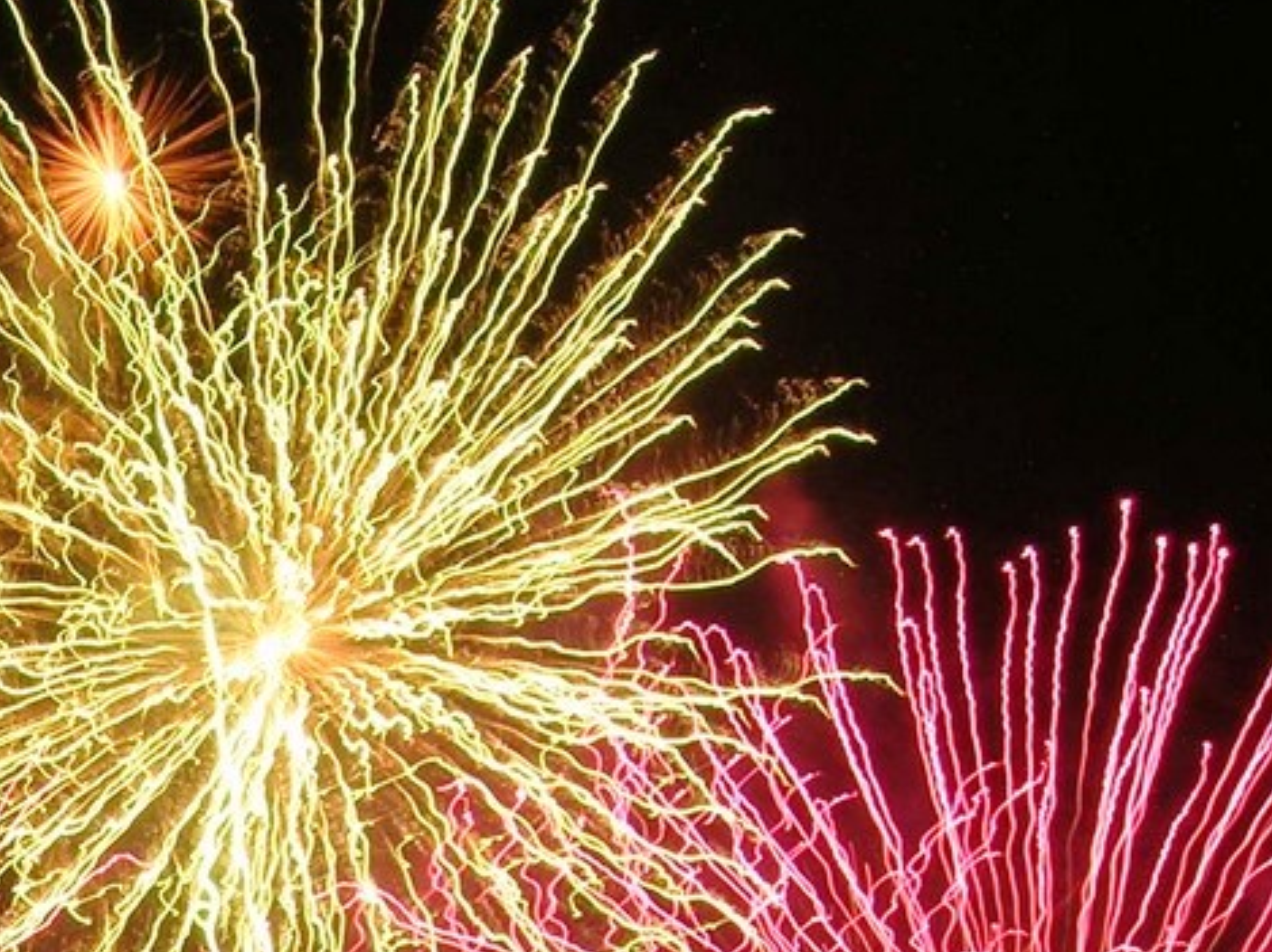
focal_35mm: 87
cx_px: -285
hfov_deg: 20.9
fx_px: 3194
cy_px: 1180
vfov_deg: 16.2
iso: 50
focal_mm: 5.7
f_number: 4.9
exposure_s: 4
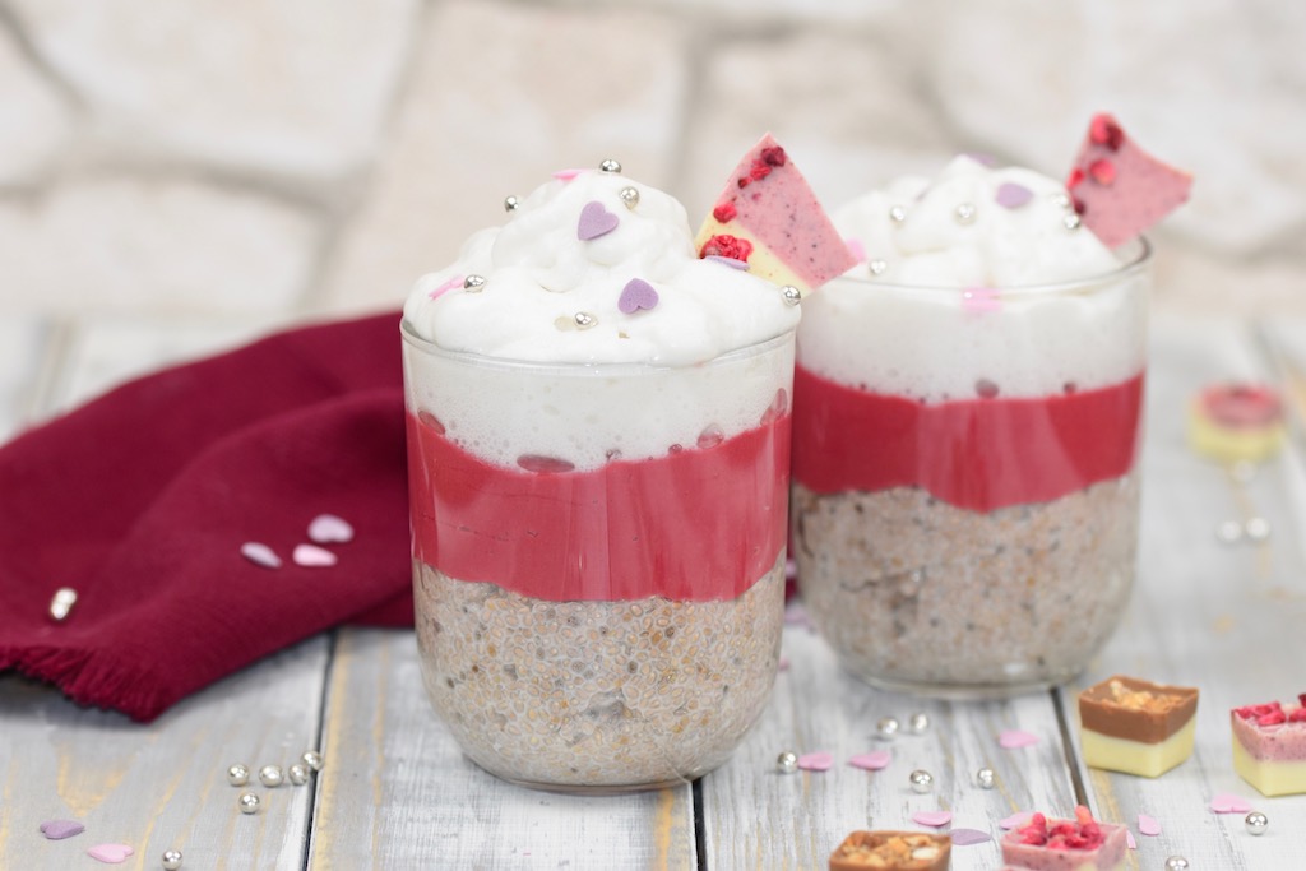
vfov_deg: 8.7
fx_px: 5714
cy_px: 436
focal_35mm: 158
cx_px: 653
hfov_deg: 13.0
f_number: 5.6
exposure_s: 1/125
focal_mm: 105
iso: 400
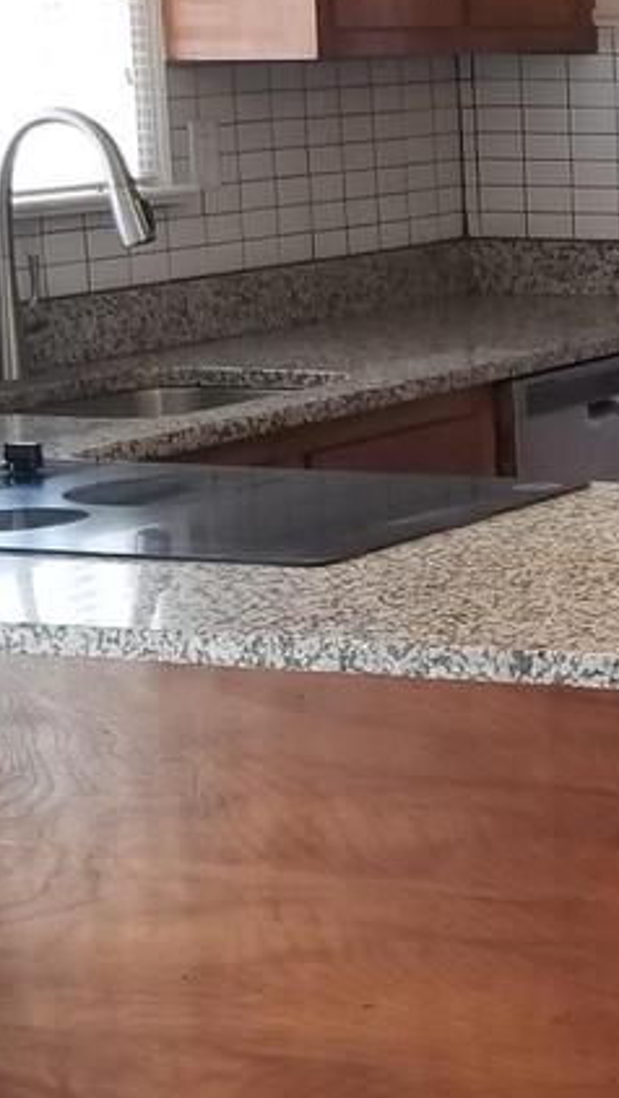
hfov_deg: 10.8
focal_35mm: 103
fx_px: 2999
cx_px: 1199
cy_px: 442
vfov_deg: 20.7
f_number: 1.7
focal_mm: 4.25
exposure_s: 1/60
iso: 125
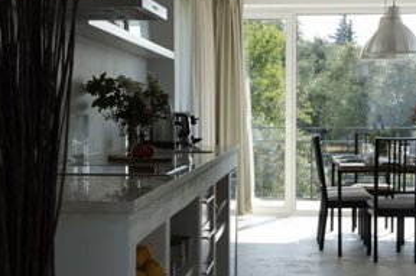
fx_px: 1035
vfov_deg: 15.2
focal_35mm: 90
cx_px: 241
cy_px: 171
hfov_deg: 22.7
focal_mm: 43
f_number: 8
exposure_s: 1/250
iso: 400
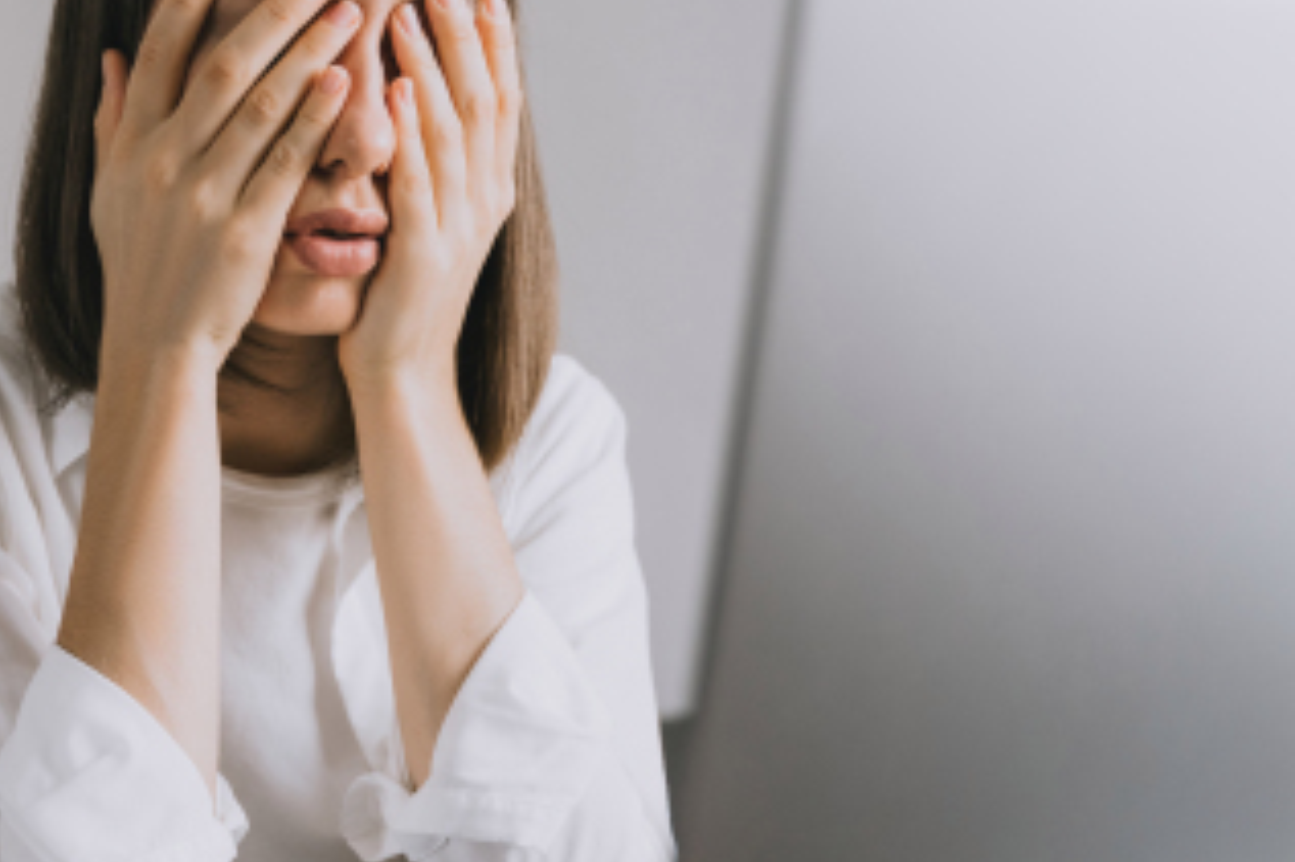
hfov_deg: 27.8
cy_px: 458
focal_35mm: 70
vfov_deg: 19.4
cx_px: 135
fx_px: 2517
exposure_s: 1/100
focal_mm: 37
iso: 320
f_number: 2.8
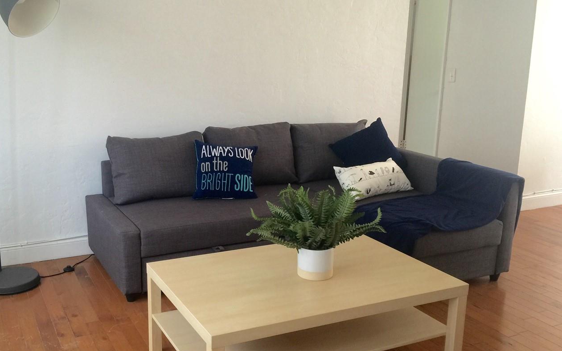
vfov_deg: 32.7
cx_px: 225
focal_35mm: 39
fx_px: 597
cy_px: 195
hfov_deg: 50.1
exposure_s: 1/15
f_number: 2.2
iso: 32
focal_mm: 4.15
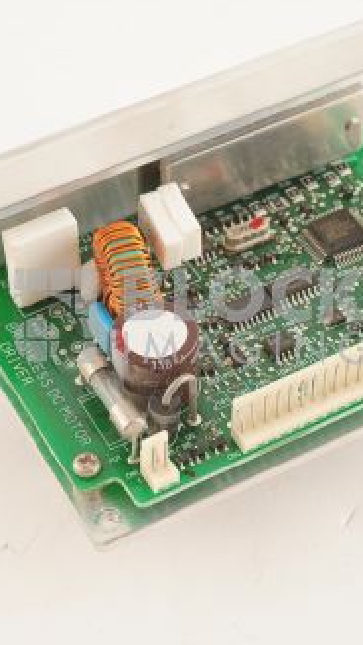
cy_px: 317
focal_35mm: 96
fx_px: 1642
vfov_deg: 22.2
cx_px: 174
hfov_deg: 12.6
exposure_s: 1/125
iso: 1600
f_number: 11
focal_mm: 50
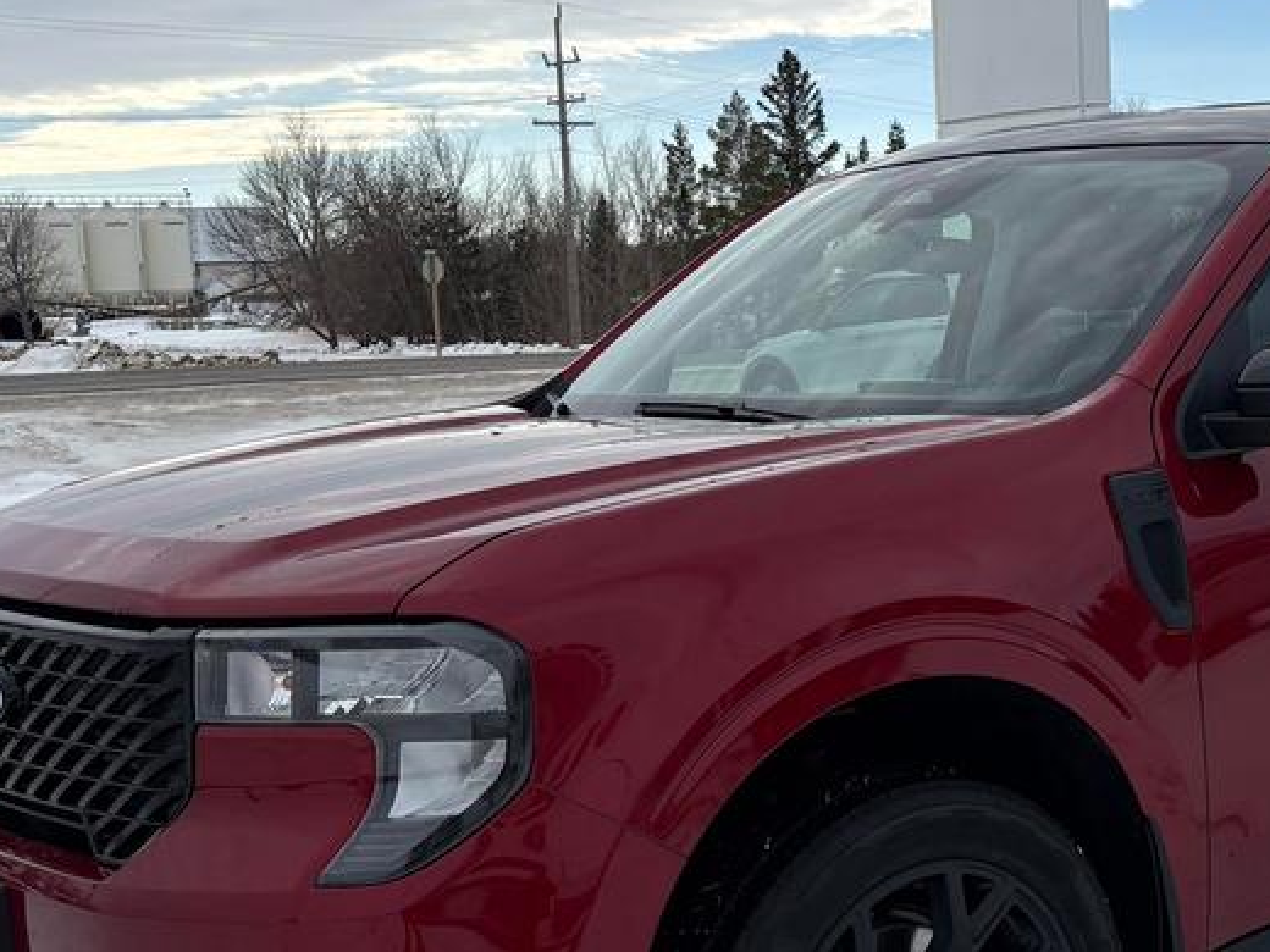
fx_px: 2348
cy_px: 603
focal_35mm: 64
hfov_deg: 29.5
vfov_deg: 22.9
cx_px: 1031
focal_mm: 5.96
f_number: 1.6
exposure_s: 1/5348
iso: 50
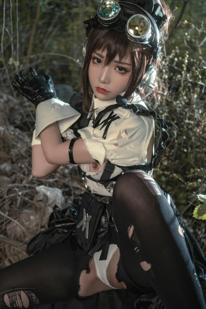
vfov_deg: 54.4
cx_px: 103
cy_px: 154
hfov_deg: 37.9
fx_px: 300
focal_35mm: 35
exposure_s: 1/30
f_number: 3.2
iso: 200
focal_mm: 35
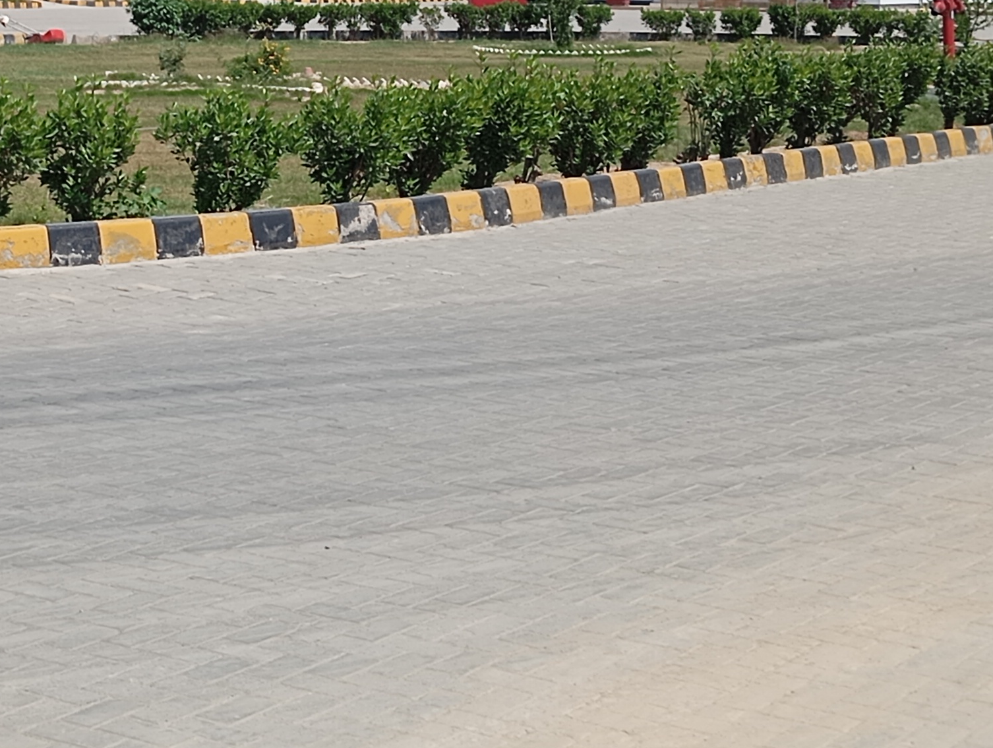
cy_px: -77
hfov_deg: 22.9
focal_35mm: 84
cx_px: 186
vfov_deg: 17.0
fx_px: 2413
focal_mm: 4.22
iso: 111
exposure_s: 1/1022
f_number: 1.8
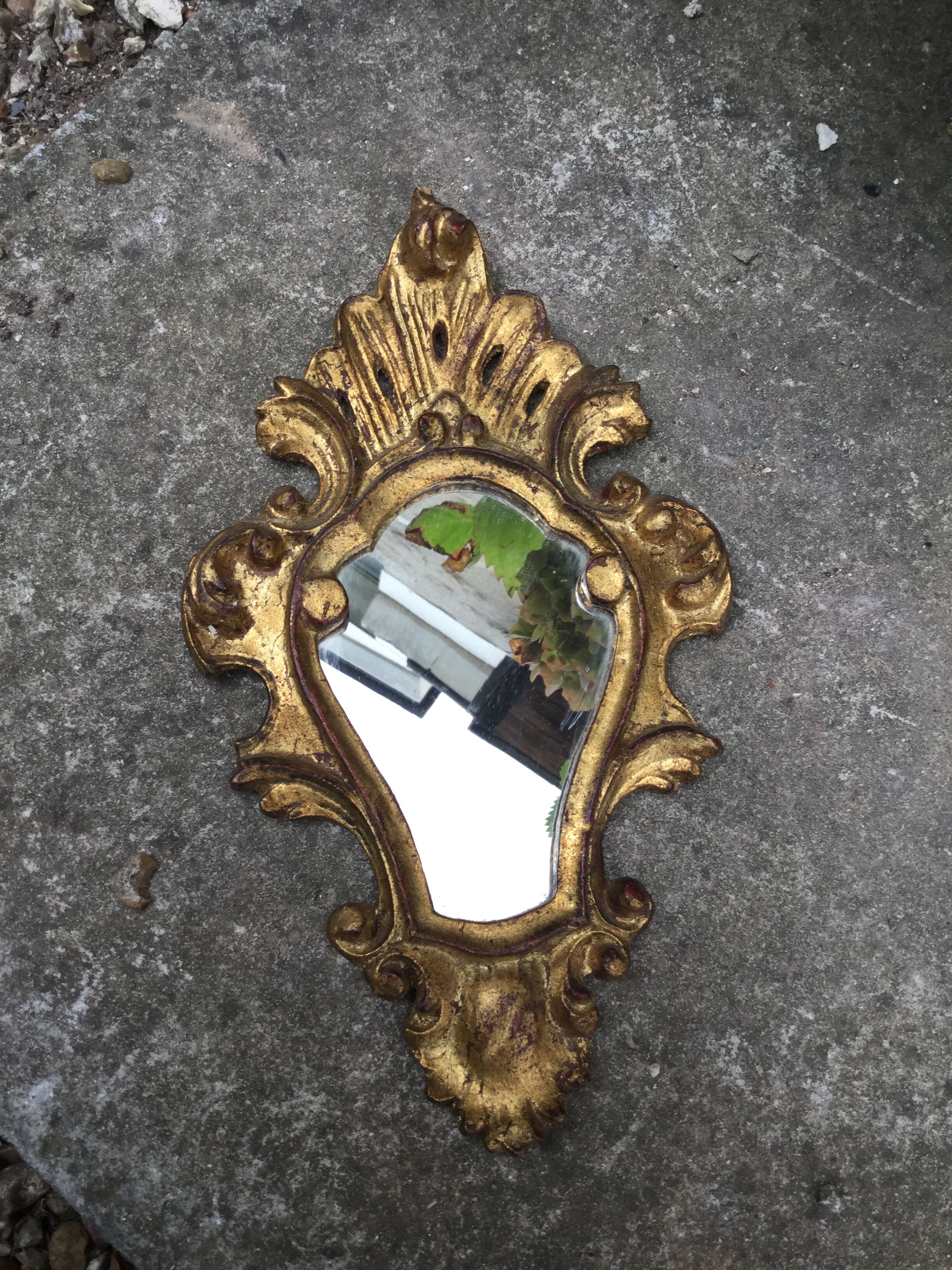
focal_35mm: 31
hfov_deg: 45.4
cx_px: 476
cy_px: 635
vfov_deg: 58.4
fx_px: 1137
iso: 32
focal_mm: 3.3
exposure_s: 1/100
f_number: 2.4
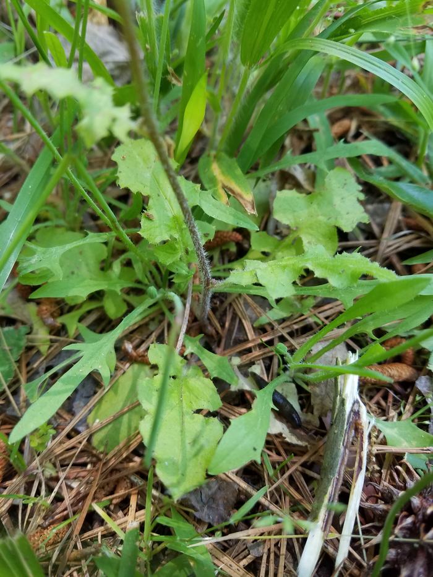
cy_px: 288
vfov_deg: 67.3
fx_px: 434
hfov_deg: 53.1
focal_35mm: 26
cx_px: 216
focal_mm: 4.2
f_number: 1.7
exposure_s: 1/60
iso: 50
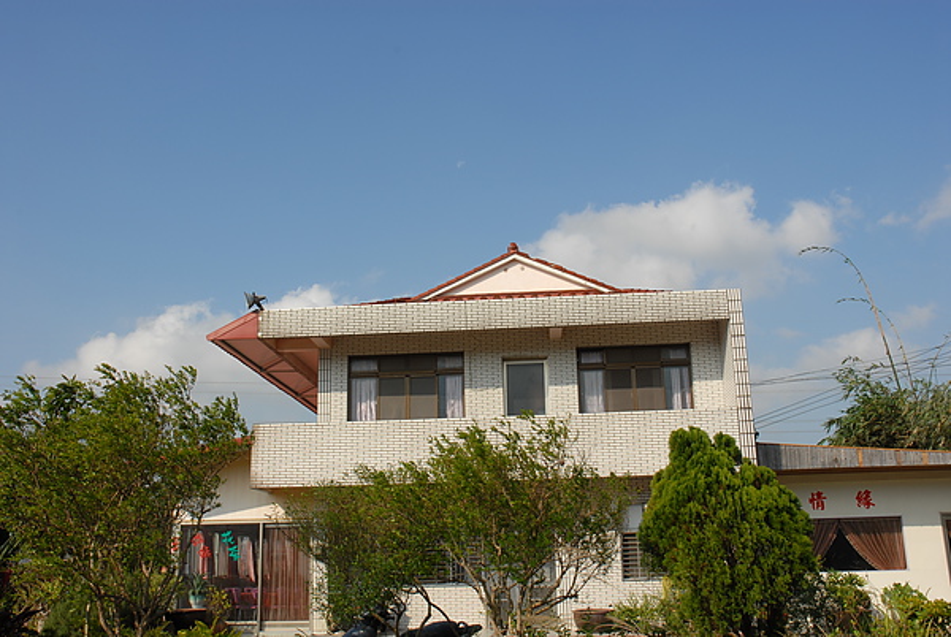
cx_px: 476
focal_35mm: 36
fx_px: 952
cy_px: 318
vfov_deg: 37.0
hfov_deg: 53.1
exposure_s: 1/80
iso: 100
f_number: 14
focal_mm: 24
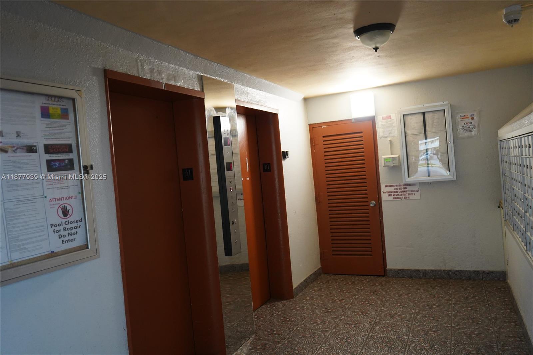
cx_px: 266
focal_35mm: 28
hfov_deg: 65.5
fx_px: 414
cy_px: 178
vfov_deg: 46.4
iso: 3200
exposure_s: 1/160
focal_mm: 28
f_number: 3.5
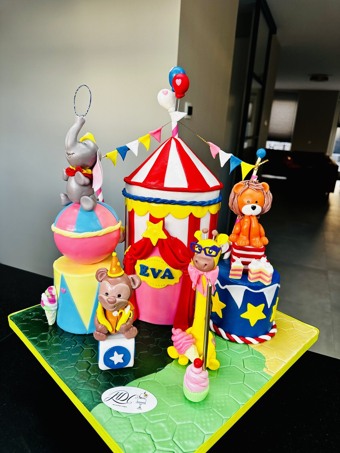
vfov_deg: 71.6
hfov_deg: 56.8
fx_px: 314
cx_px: 170
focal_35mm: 24
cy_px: 226
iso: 80
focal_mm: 6.86
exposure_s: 1/121
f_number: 1.78
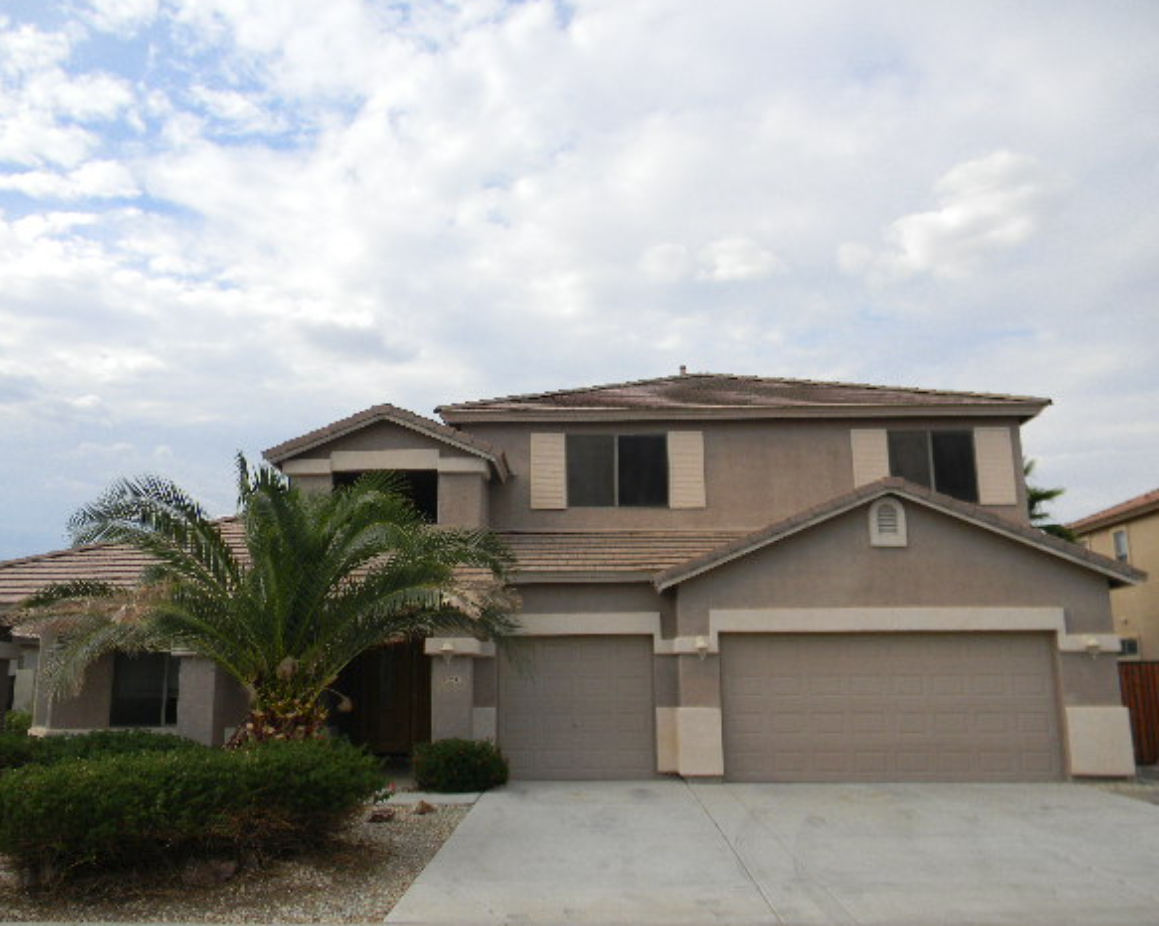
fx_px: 1029
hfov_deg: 58.8
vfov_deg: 48.5
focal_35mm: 30
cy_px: 453
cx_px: 555
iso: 112
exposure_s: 1/282
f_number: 7
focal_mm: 5
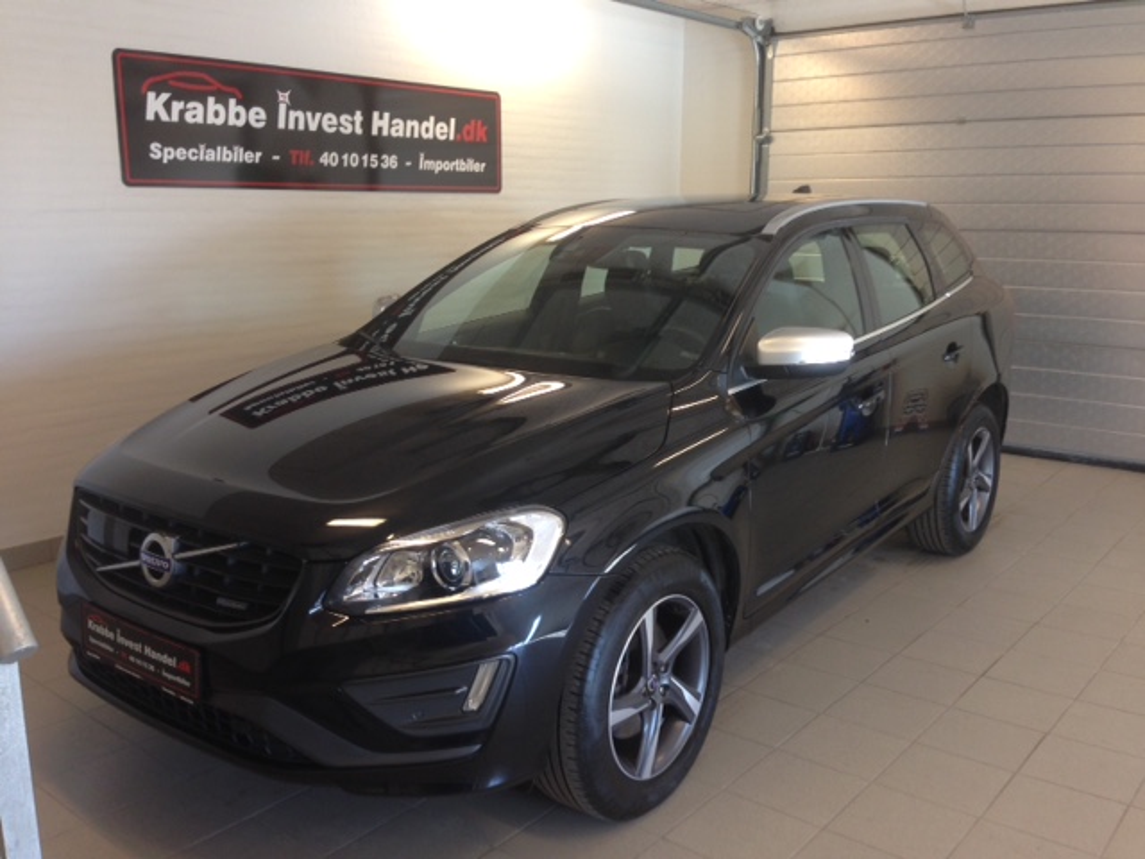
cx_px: 572
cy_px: 430
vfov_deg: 42.9
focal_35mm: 33
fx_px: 1092
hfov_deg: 55.4
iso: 50
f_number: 2.4
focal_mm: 4.12
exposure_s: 1/24
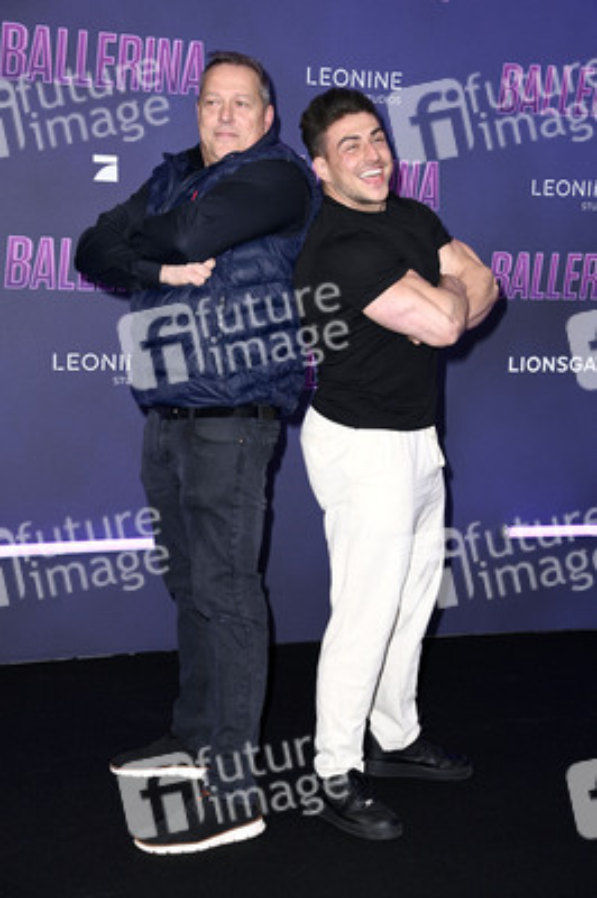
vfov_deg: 31.0
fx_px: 1620
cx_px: 298
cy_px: 449
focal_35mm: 65
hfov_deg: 20.9
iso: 320
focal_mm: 65
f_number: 5.6
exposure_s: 1/250
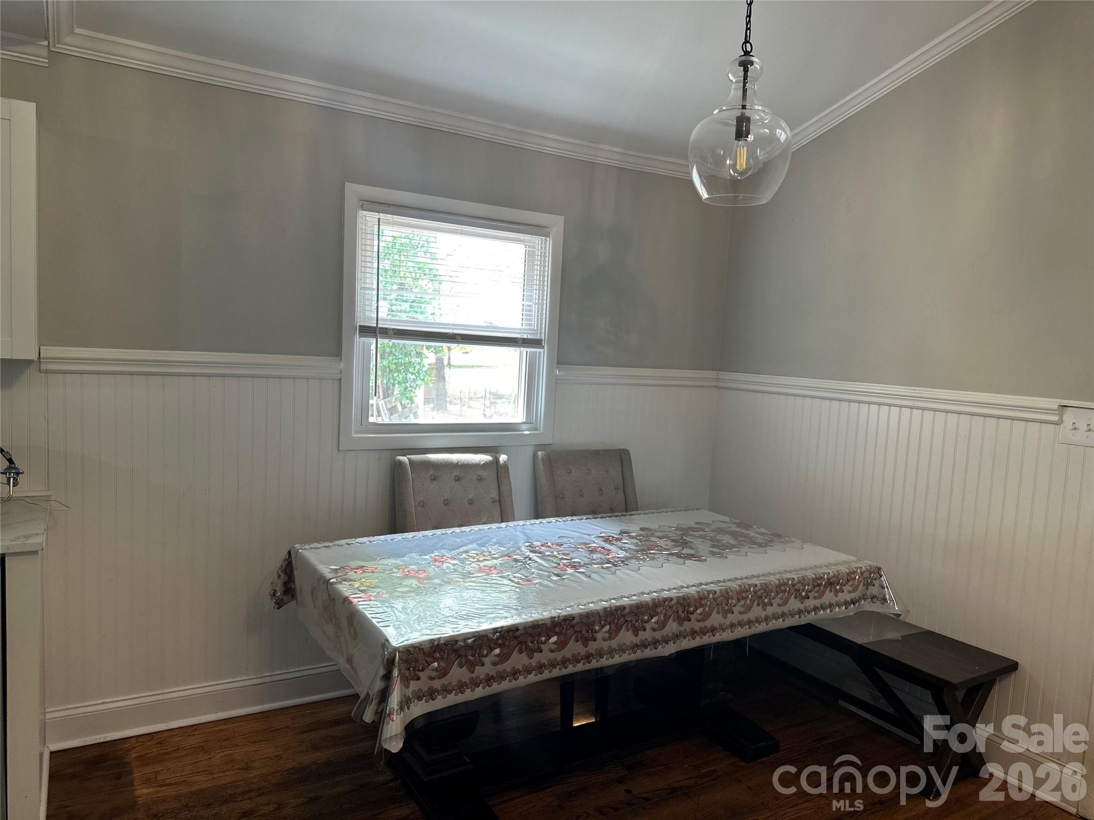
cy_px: 410
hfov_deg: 71.6
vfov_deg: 56.8
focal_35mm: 24
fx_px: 758
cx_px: 547
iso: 125
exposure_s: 1/60
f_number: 1.78
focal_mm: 6.86
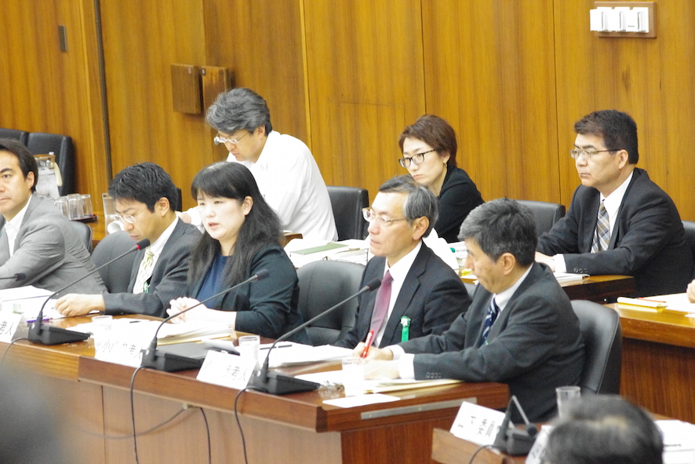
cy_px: 232
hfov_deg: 10.2
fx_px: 3900
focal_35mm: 202
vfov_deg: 6.8
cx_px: 348
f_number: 7.1
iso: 6400
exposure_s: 1/200
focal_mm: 135
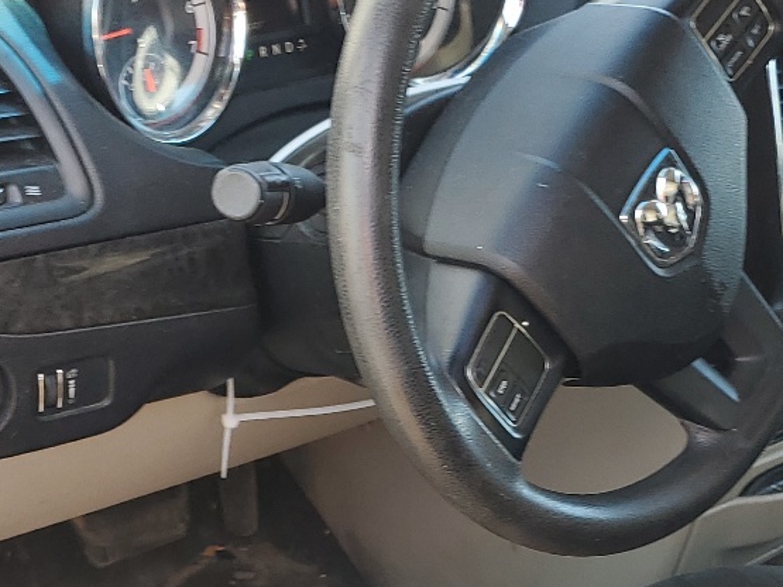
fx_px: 1696
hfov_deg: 26.0
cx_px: 427
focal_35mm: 75
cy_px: 547
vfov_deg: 19.2
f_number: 1.5
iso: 50
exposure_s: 1/172
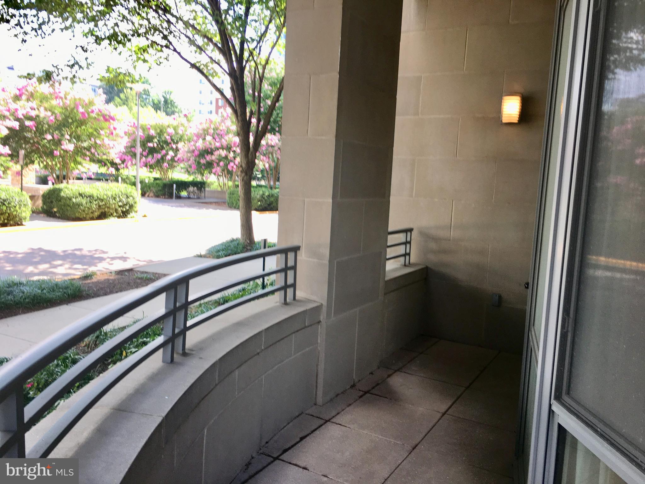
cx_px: 322
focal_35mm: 29
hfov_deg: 61.7
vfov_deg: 48.2
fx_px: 540
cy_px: 242
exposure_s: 1/120
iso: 25
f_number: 2.2
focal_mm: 4.15
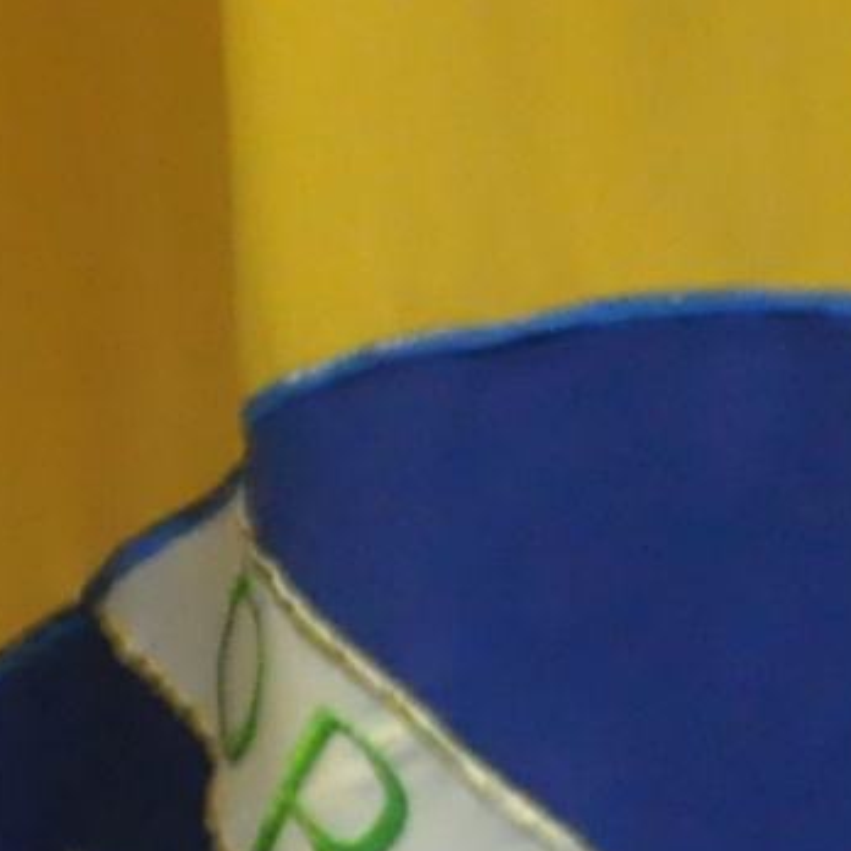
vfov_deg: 2.0
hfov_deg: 2.0
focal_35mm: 883
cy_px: 1846
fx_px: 24557
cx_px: 3485
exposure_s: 1/60
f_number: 5.3
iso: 2000
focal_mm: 75
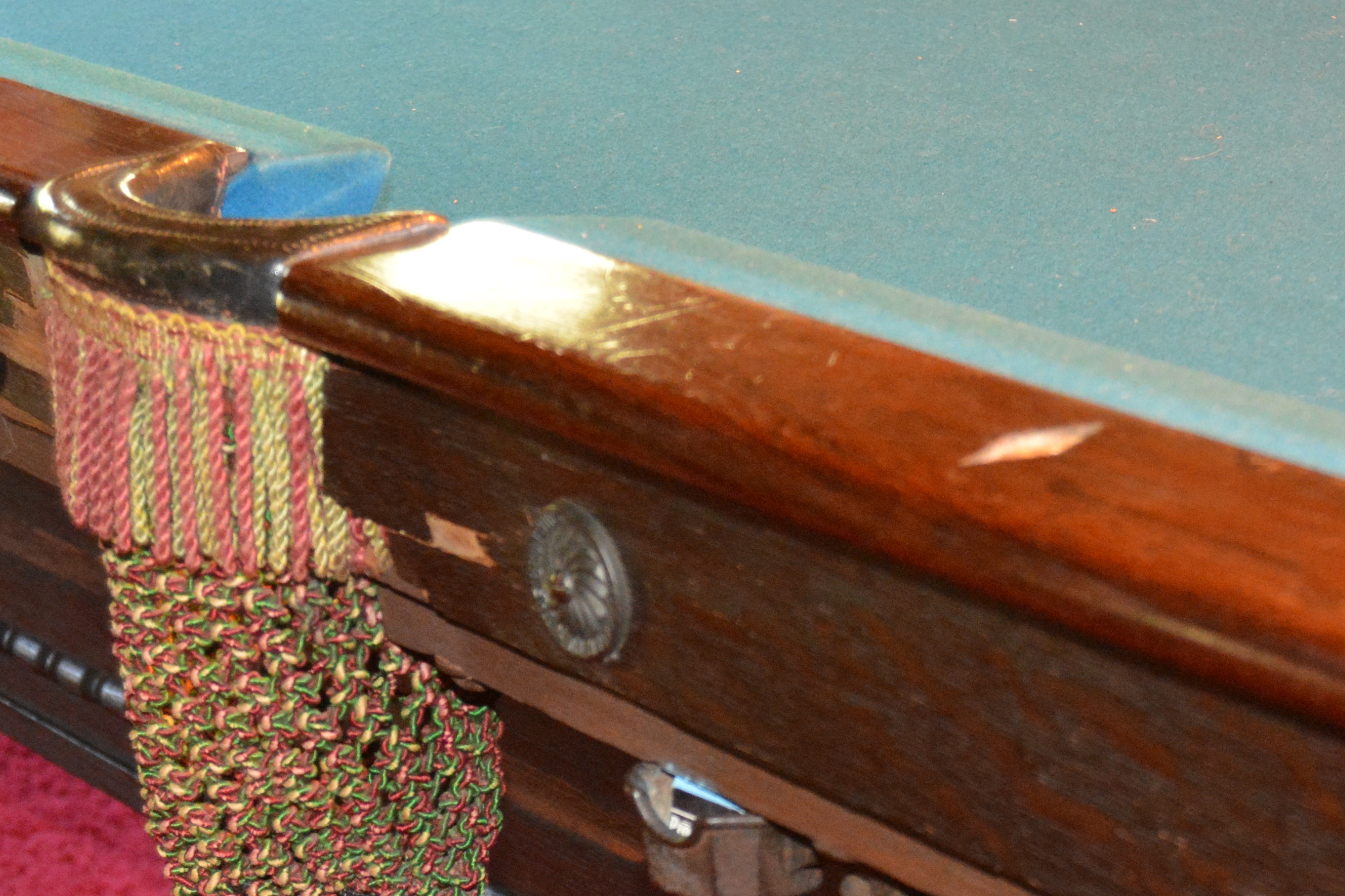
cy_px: 718
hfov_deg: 20.7
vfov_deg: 13.9
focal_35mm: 98
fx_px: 3661
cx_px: 955
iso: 3200
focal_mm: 30
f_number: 4.2
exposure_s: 1/60
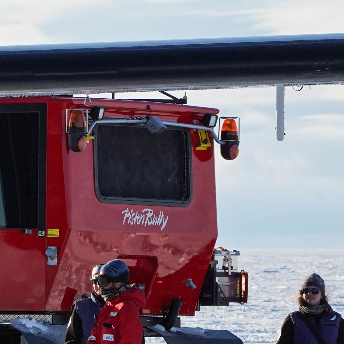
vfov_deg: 2.4
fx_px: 8219
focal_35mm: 731
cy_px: 246
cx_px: -210
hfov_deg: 2.4
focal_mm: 200
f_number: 13
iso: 2000
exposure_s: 1/2000
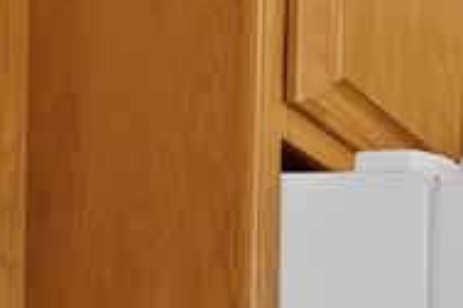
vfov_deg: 16.5
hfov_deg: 18.0
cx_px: 973
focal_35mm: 65
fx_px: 836
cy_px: 596
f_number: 9
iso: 640
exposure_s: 1/2
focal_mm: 12
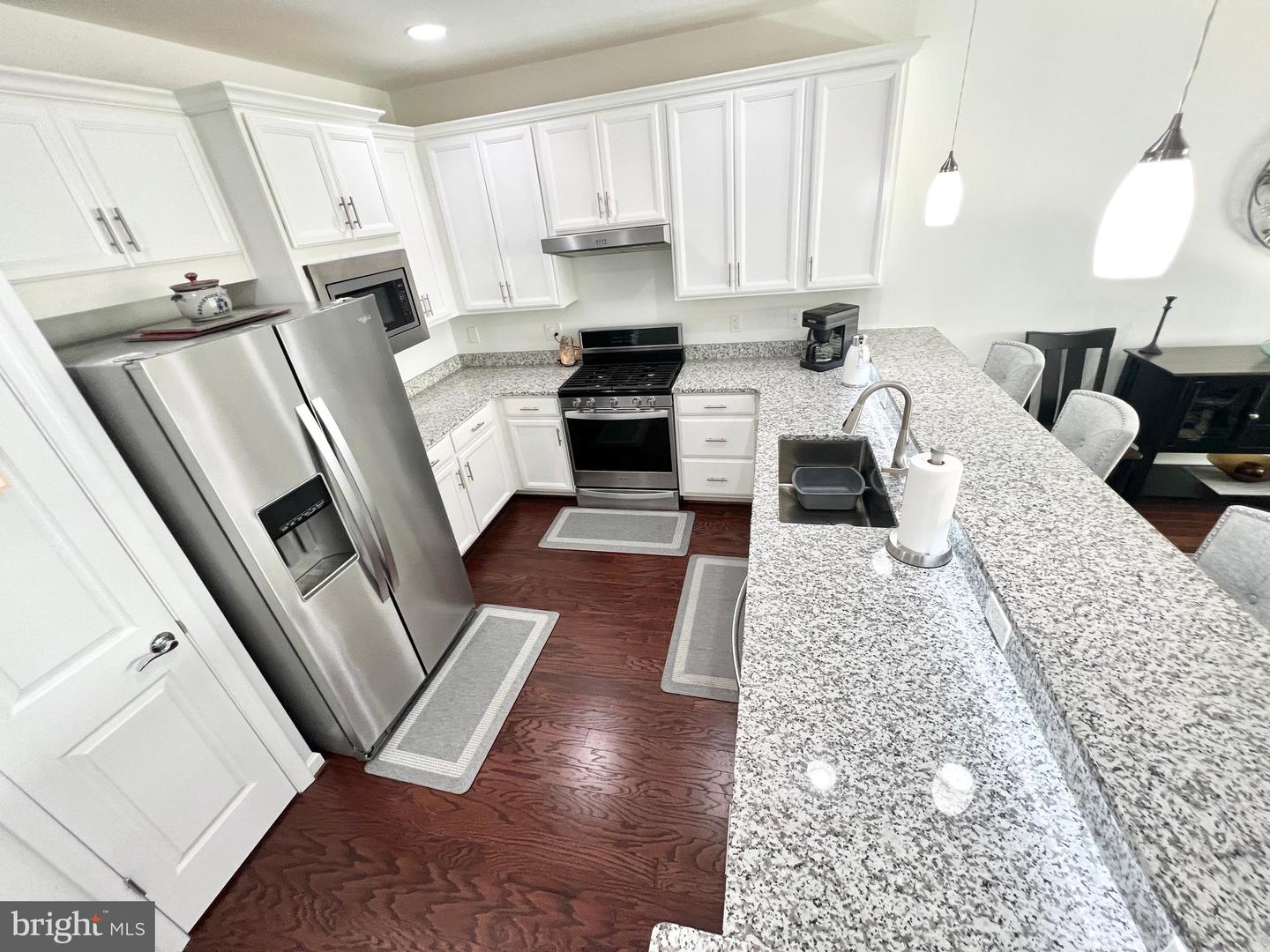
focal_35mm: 13
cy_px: 476
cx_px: 635
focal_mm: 1.57
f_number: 1.8
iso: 160
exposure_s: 1/60
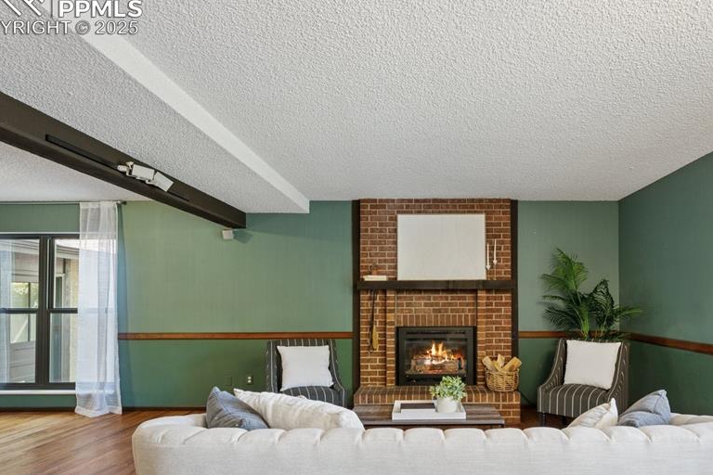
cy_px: 300
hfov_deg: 82.8
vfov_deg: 61.0
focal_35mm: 20
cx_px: 432
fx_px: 396
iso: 800
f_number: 11
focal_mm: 15
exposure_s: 1/2
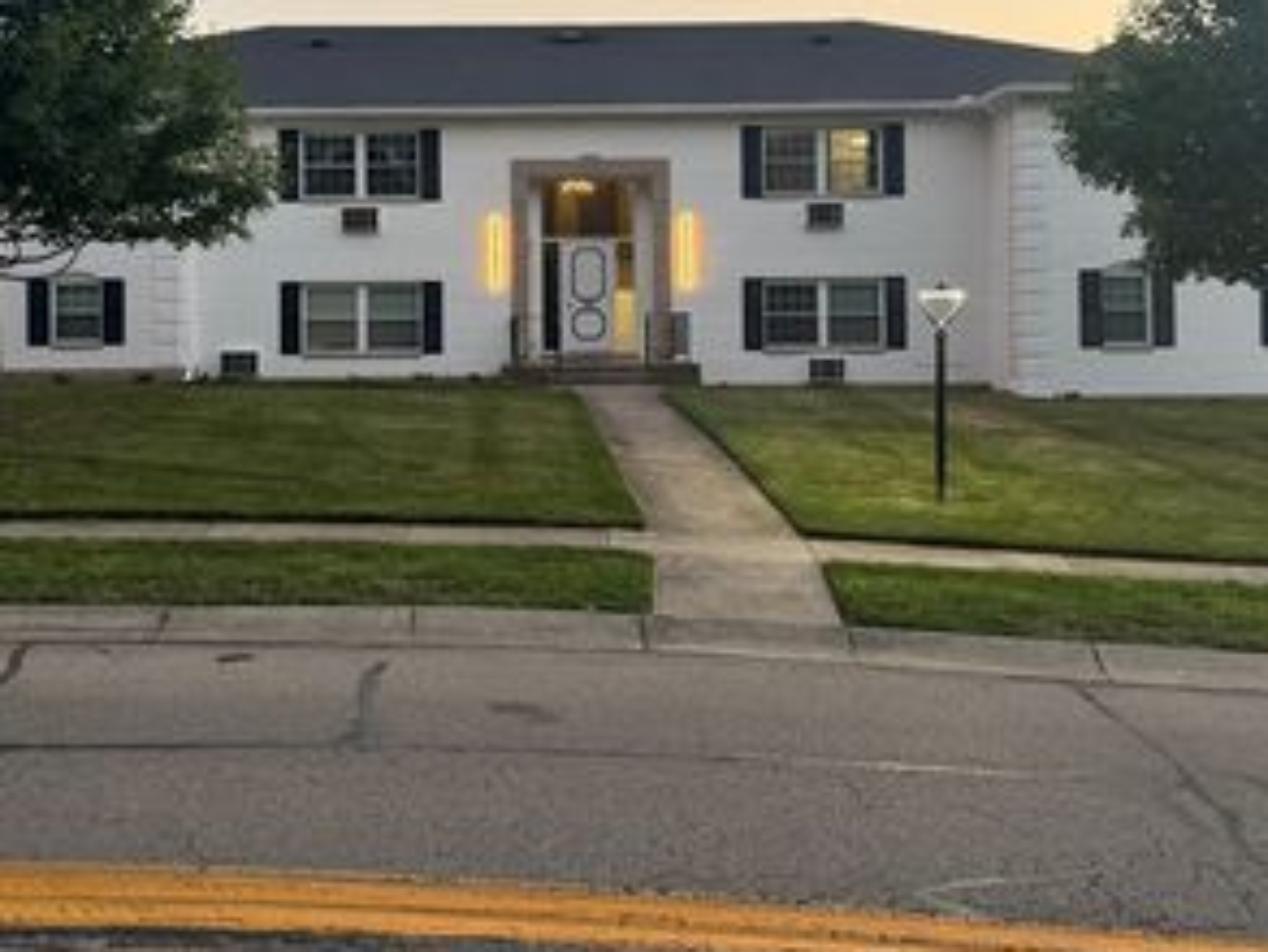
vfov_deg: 34.8
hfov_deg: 45.5
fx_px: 1502
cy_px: 318
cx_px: 493
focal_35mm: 41
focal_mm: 6.76
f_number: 1.78
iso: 125
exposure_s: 1/120
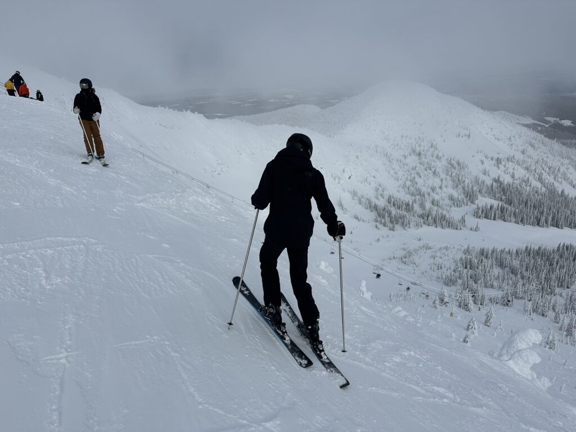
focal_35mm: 24
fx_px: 399
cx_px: 288
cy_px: 216
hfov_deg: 71.6
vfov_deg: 56.8
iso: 80
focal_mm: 6.86
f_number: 1.78
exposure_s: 1/6623
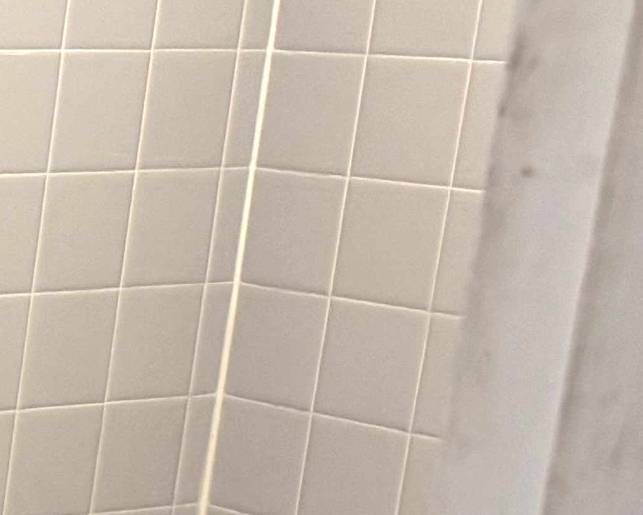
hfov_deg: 11.7
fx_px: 2493
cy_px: 693
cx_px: -949
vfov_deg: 11.4
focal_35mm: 131
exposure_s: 1/64
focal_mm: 6.76
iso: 200
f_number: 1.78
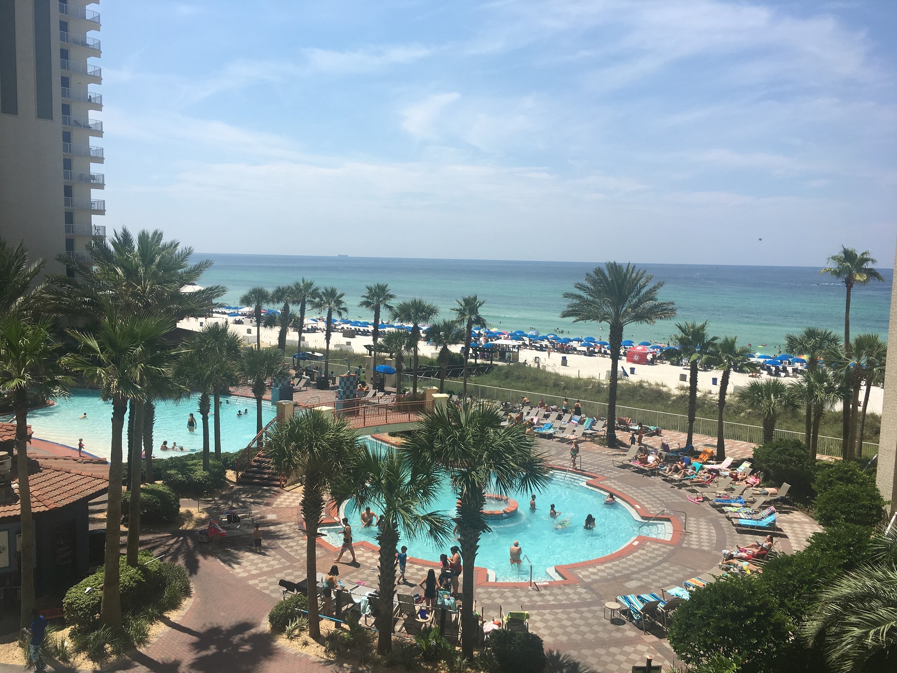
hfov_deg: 61.7
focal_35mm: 29
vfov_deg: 48.2
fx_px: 751
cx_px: 448
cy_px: 336
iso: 25
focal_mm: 4.15
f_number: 2.2
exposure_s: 1/2198
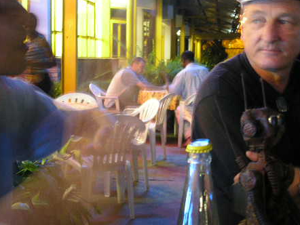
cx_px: 147
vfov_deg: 26.6
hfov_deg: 34.9
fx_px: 477
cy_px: 95
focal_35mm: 55
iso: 200
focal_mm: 7.8
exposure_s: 1/1.6
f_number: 2.8
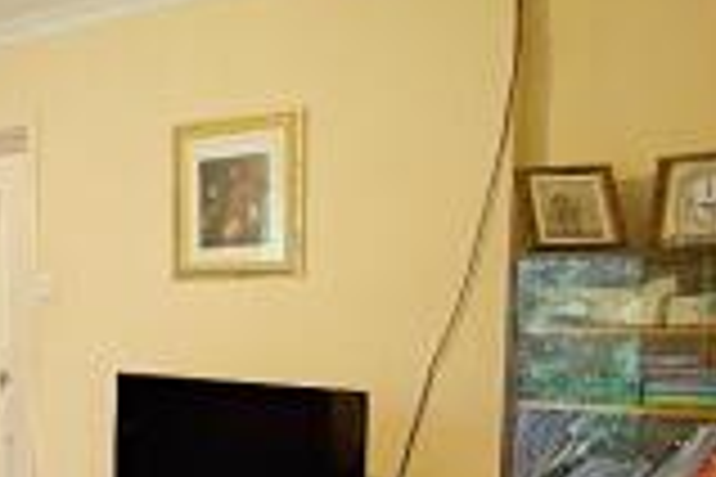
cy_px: 371
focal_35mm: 45
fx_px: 895
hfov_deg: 31.6
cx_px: -248
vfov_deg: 29.3
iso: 2500
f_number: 4
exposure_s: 1/160
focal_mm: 10
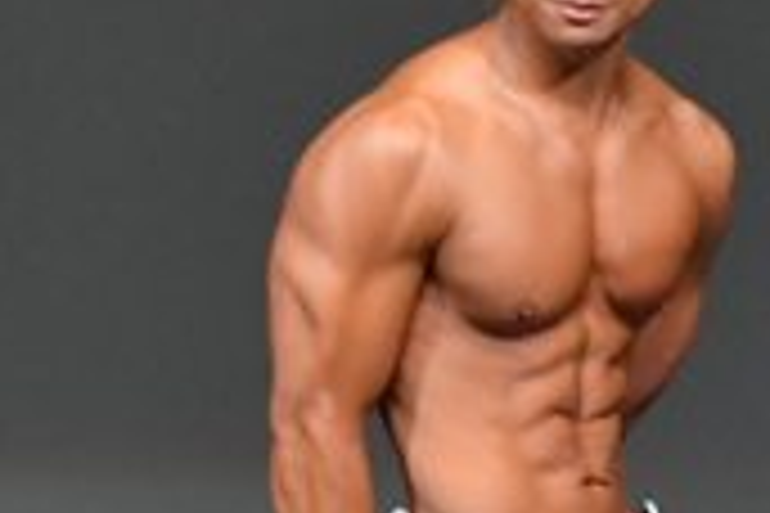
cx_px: 714
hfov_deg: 1.3
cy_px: 608
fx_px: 33471
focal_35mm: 1565
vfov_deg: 0.9
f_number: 5.6
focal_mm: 230
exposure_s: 1/400
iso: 4000
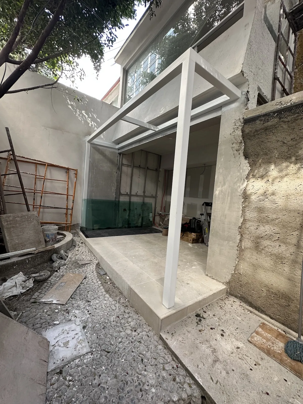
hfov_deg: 85.7
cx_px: 152
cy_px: 202
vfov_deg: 102.1
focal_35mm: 14
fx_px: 163
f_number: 2.2
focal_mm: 2.22
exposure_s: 1/99
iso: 100
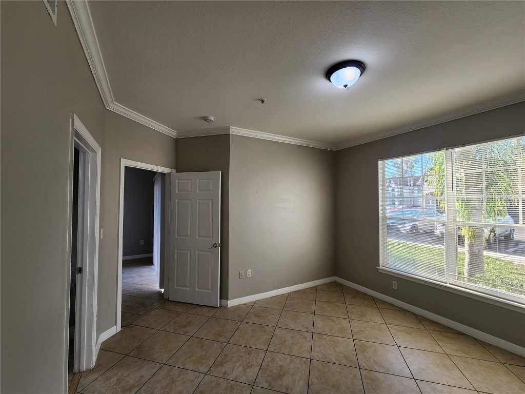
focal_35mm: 13
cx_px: 262
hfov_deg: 106.2
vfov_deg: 89.9
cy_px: 197
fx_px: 197
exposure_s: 1/120
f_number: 2.2
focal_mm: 2.2
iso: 50
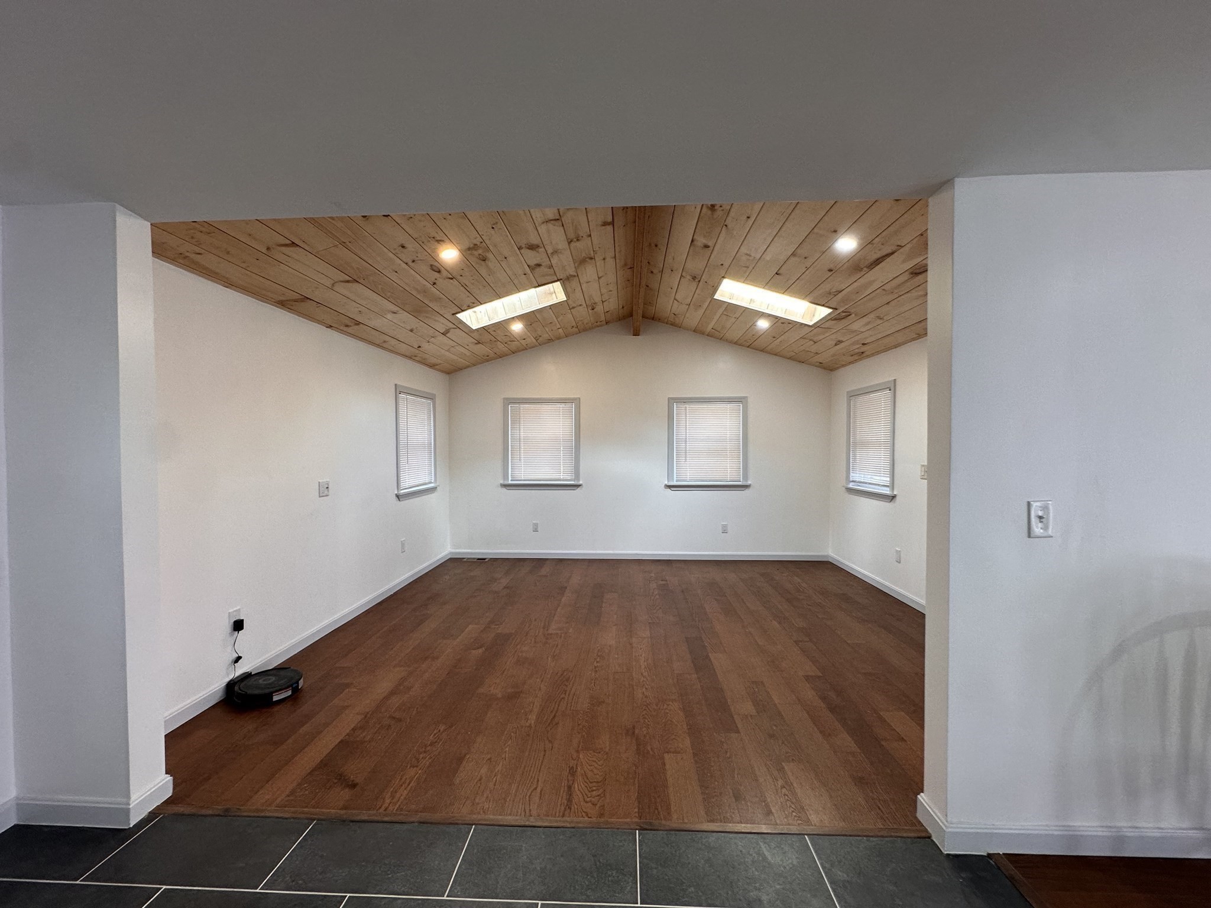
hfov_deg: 102.1
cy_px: 454
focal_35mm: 14
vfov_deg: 85.7
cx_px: 606
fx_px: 490
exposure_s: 1/120
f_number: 2.2
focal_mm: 2.22
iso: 125
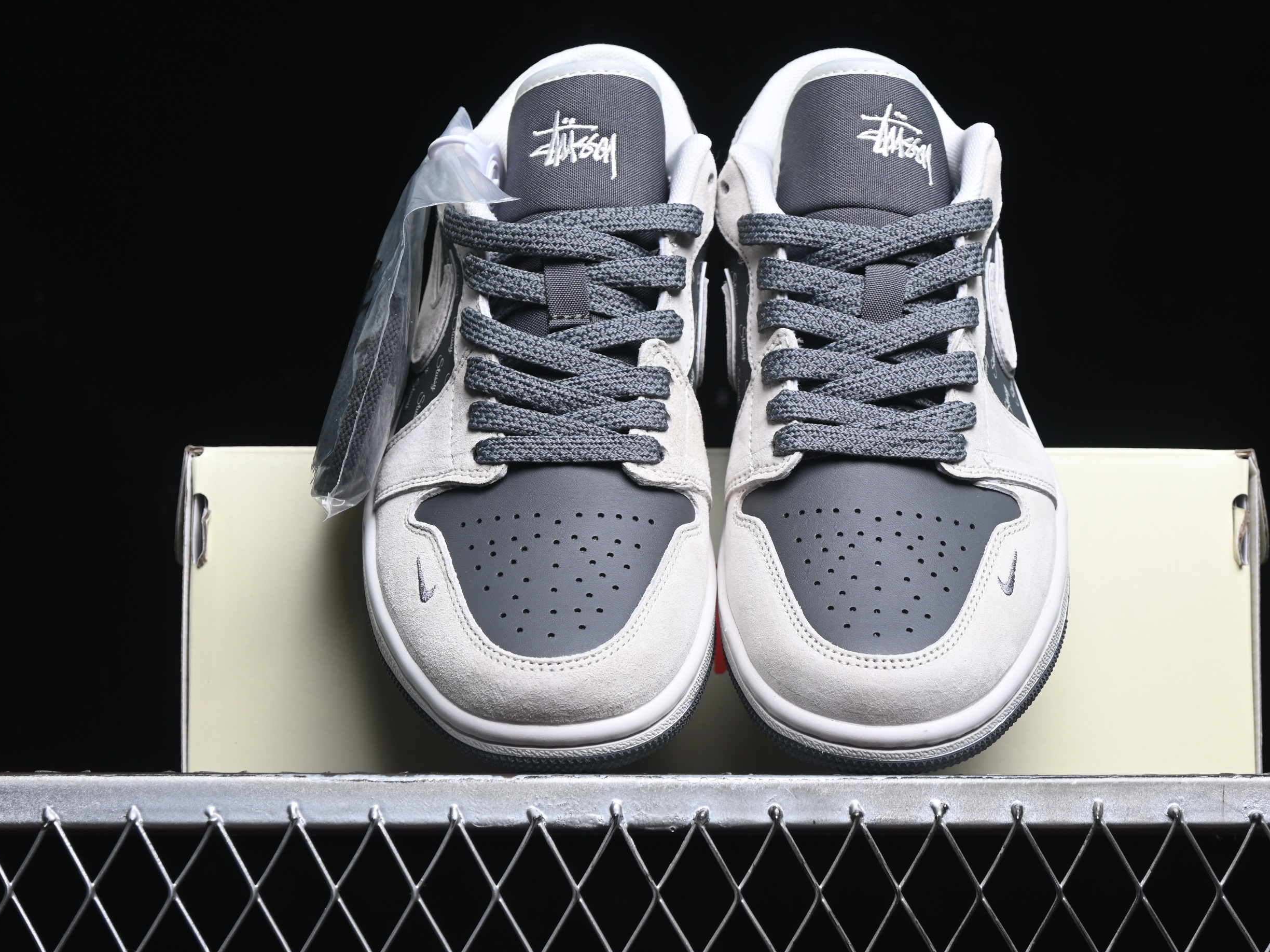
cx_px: 706
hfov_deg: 23.8
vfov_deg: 18.0
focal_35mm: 82
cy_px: 477
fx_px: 3008
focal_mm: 50
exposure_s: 1/60
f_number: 6.3
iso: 160
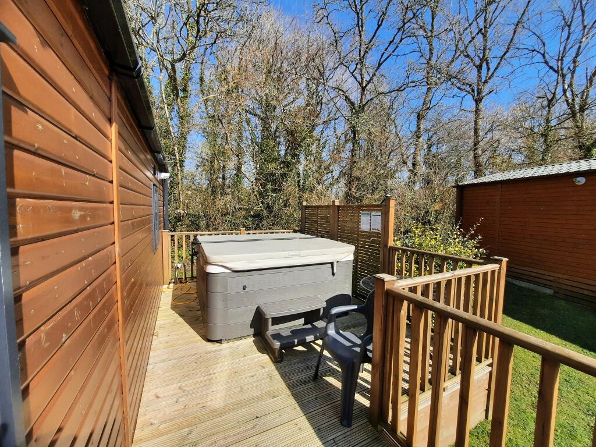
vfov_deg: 89.9
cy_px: 224
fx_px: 224
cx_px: 298
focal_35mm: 13
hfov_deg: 106.2
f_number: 2.2
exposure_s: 1/1004
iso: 40
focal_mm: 1.74
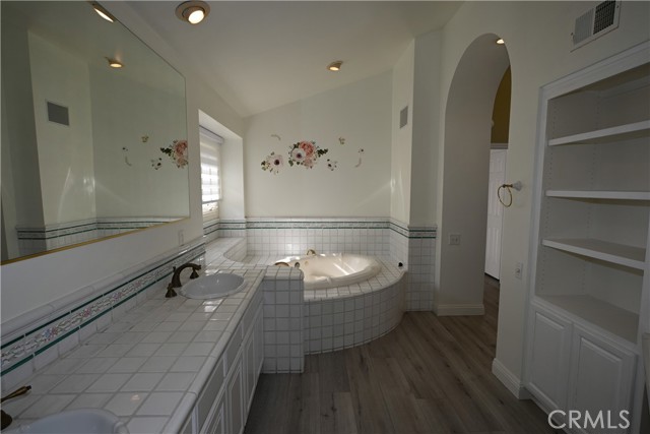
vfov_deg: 67.4
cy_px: 217
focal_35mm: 18
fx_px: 325
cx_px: 325
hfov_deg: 90.0
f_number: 5.6
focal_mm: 12
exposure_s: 1/125
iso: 200
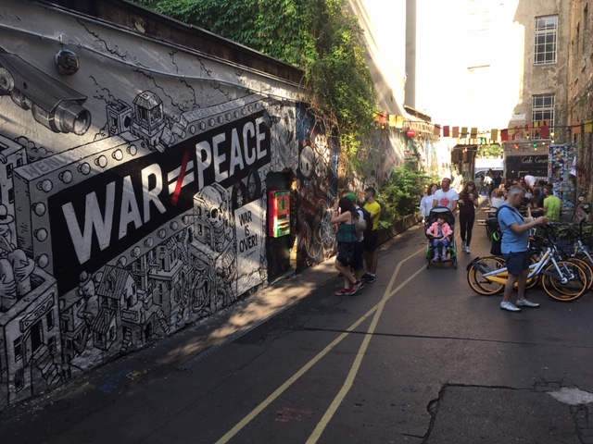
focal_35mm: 29
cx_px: 296
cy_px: 222
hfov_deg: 61.7
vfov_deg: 48.2
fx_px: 497
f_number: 2.2
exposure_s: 1/113
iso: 25
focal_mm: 4.15
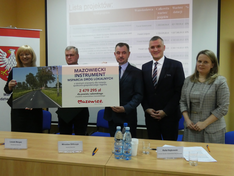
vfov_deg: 46.8
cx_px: 117
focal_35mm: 30
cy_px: 88
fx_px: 203
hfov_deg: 60.0
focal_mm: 5.3
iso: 640
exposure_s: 1/80
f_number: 3.3
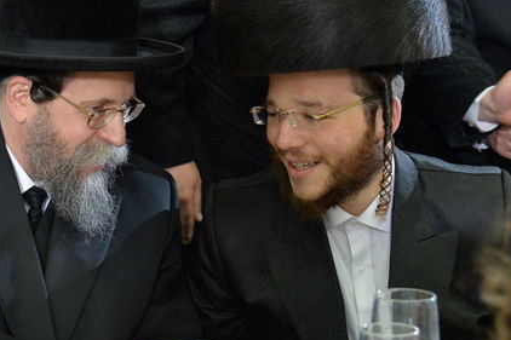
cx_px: 172
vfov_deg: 15.0
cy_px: 147
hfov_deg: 22.3
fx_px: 1291
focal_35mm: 91
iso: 1600
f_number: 4
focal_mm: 48
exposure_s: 1/125
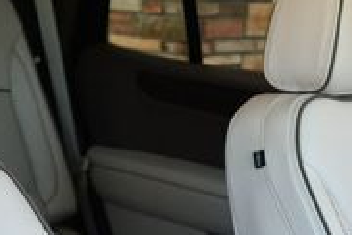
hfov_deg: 16.2
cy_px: 300
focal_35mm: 126
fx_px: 1232
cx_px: 142
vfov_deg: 10.7
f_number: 3.5
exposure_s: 1/250
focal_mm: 18
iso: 500
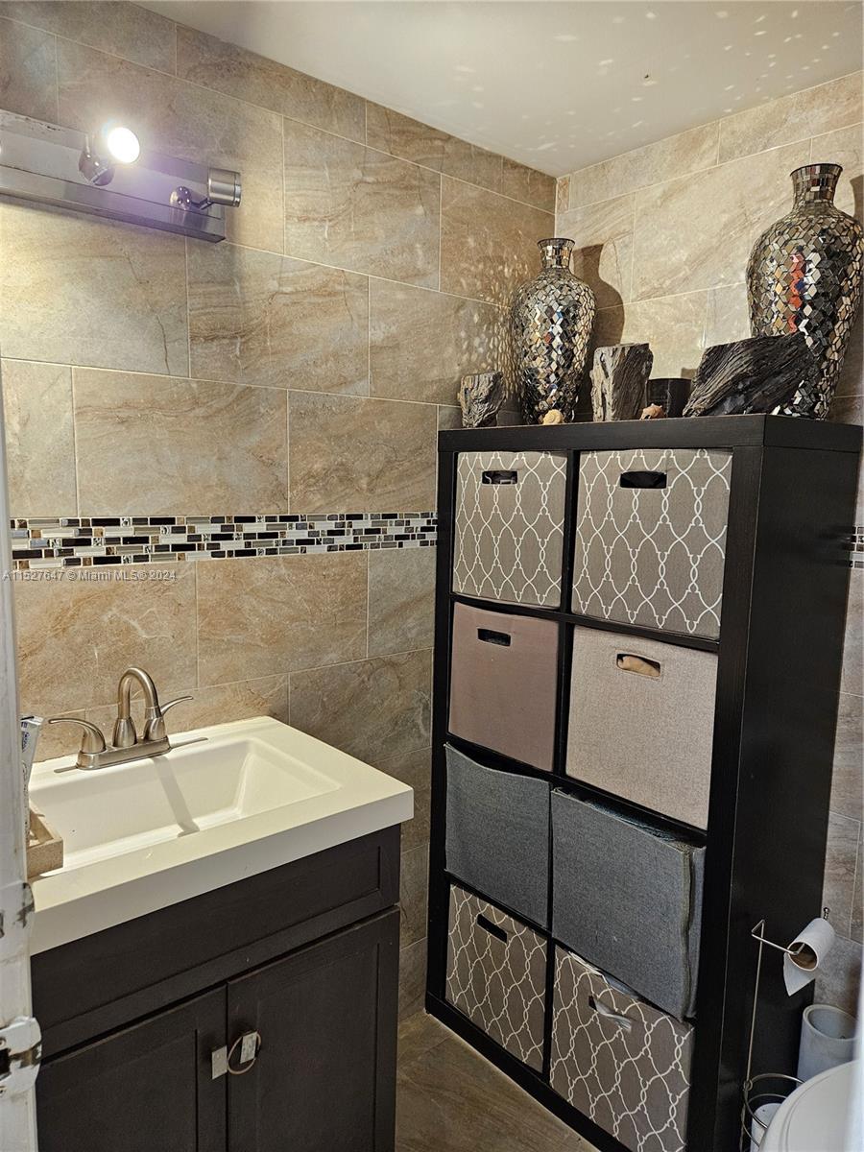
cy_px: 576
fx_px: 765
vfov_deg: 73.9
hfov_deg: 58.9
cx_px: 432
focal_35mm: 23
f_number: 1.8
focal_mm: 5.4
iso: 640
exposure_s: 1/120
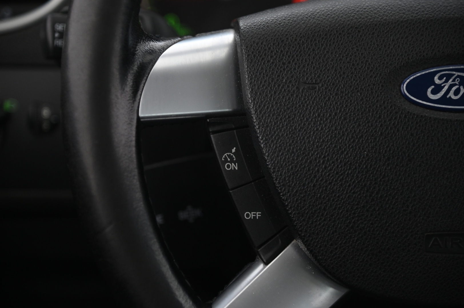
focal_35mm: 120
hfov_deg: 17.1
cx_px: 232
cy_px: 154
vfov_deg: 11.4
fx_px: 1545
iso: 2000
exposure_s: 1/15
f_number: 4
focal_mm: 120
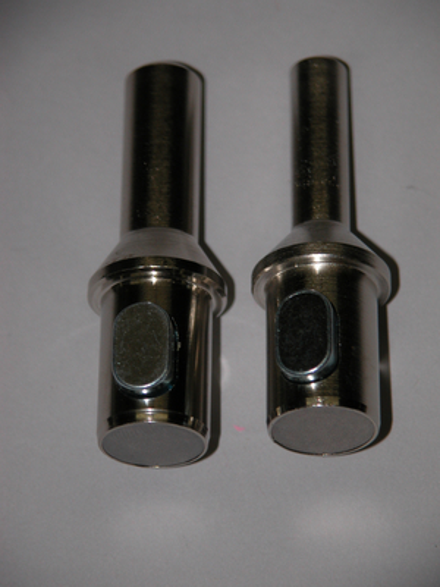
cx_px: 220
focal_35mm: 203
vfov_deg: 9.7
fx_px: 3440
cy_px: 294
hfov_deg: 7.3
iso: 100
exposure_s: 1/125
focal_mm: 52.4
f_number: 4.1
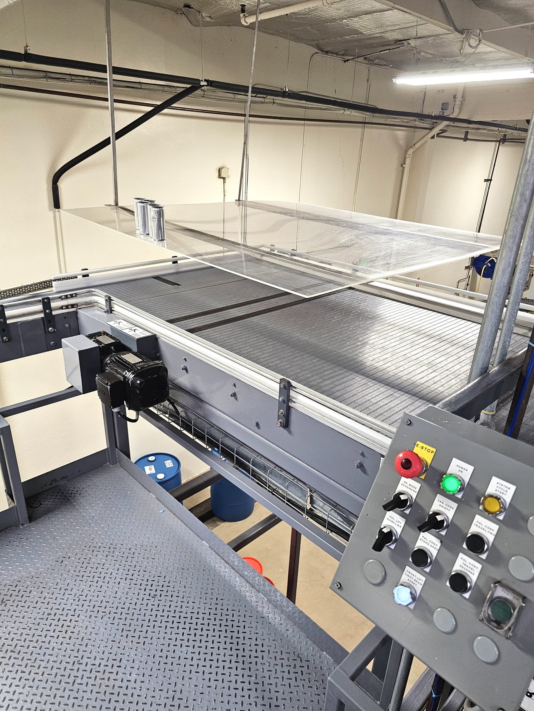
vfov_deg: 73.9
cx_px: 267
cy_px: 356
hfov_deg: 58.9
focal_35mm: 23
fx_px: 473
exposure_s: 1/120
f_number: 1.7
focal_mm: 6.3
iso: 320
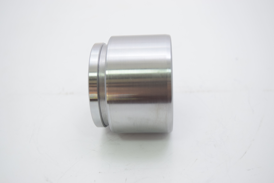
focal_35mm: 45
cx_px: 137
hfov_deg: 43.6
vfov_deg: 29.9
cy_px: 92
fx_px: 342
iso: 720
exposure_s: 1/60
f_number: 4.2
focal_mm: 30
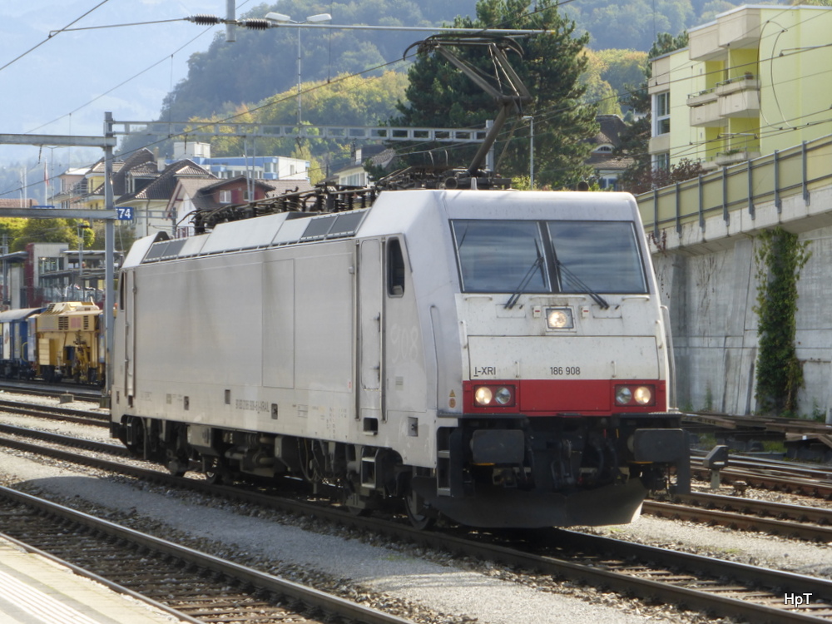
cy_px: 312
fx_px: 2668
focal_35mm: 111
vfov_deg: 13.3
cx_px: 416
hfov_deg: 17.7
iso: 100
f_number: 5.3
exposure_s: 1/200
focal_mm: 18.2
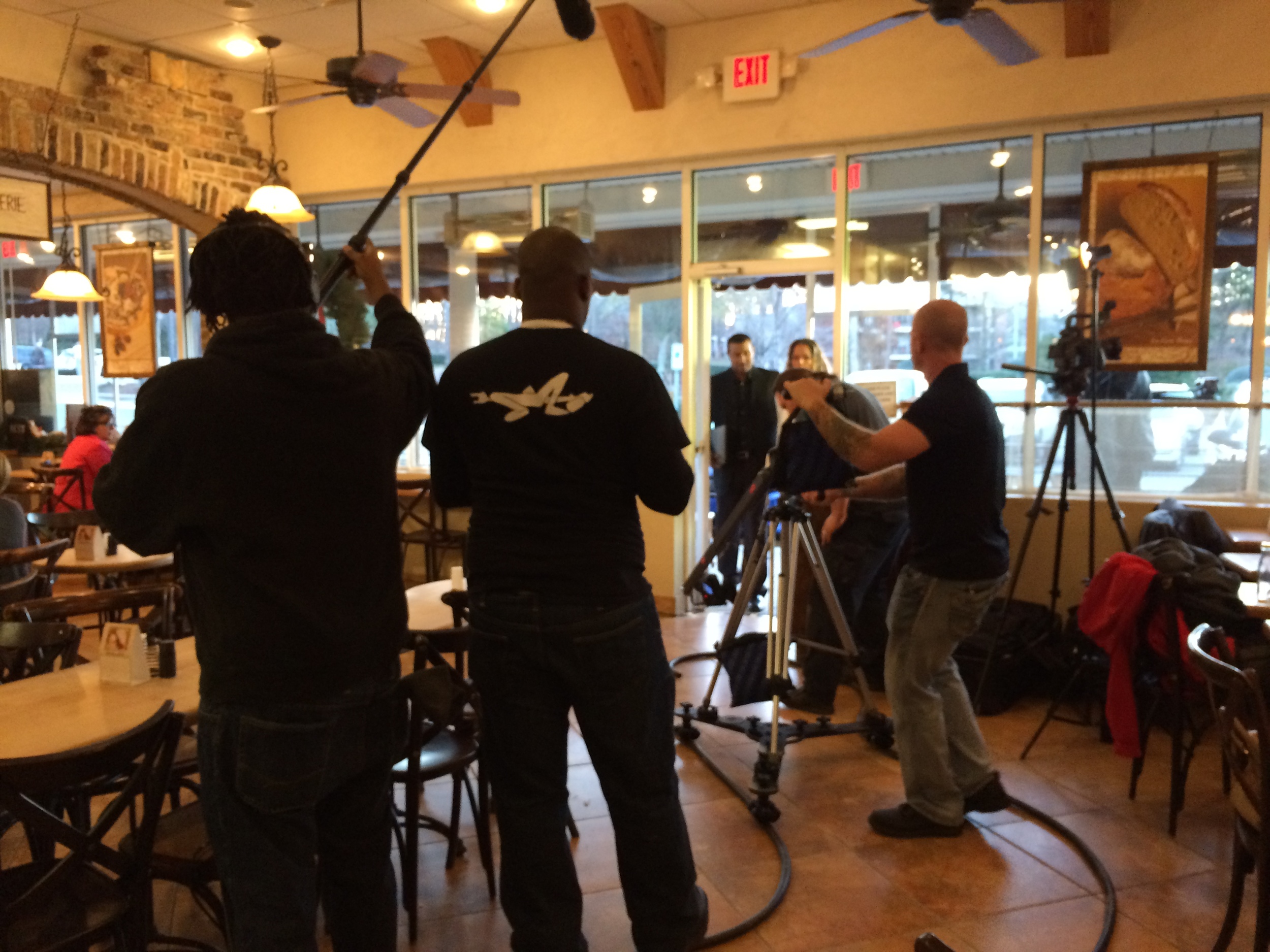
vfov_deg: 48.2
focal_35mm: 29
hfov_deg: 61.7
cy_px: 476
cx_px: 635
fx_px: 1064
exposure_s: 1/30
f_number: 2.2
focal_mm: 4.15
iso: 250
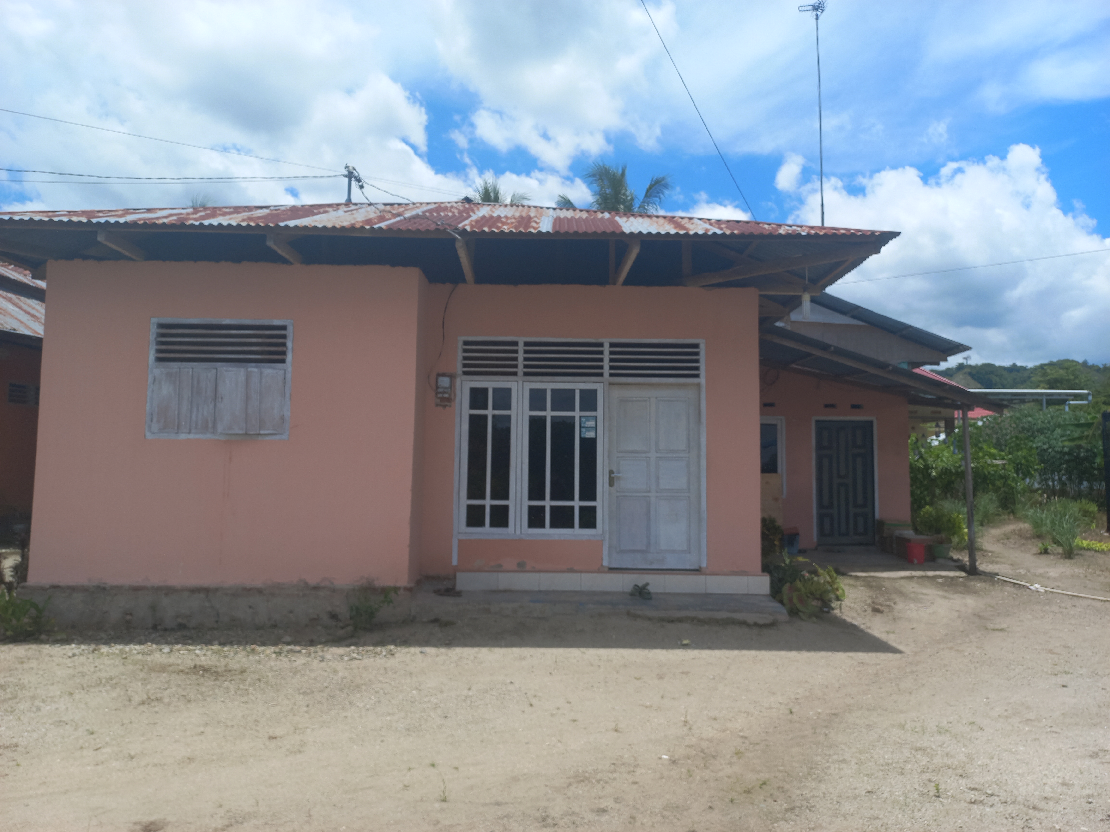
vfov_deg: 54.9
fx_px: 802
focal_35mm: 25
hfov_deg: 69.4
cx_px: 555
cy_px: 416
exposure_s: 1/883
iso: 25
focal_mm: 4.6
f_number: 1.8
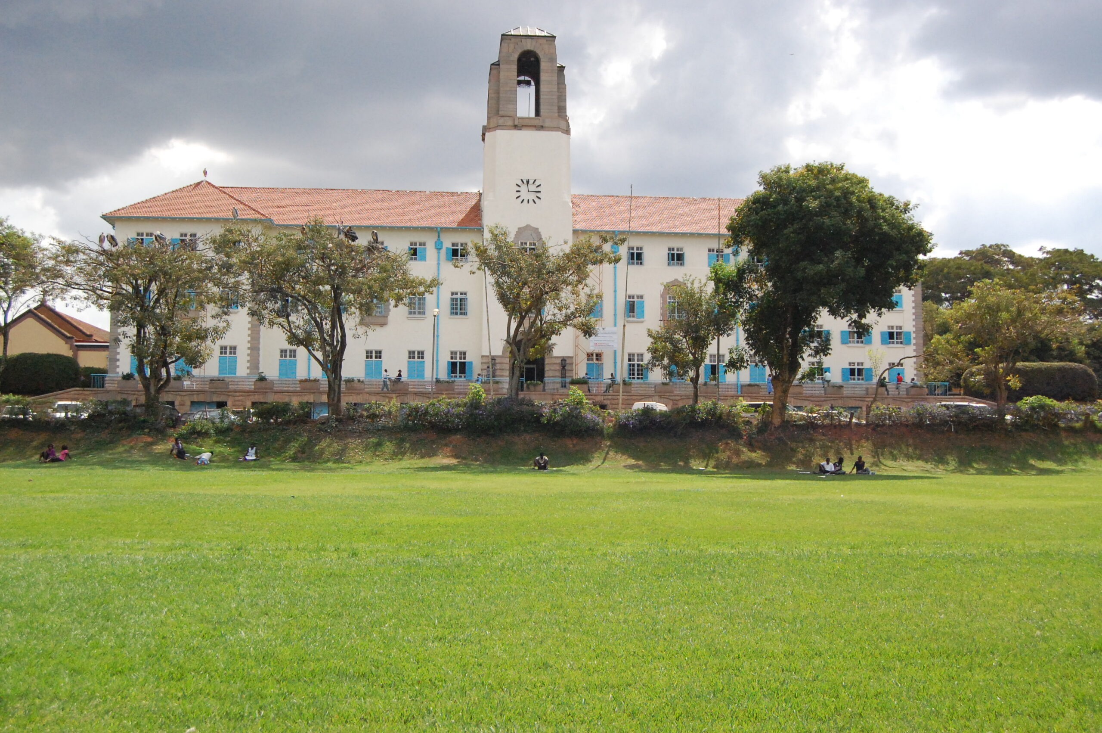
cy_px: 366
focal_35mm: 36
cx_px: 551
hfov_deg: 53.2
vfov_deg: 36.8
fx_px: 1101
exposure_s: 1/4000
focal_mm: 24
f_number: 5.6
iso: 1600
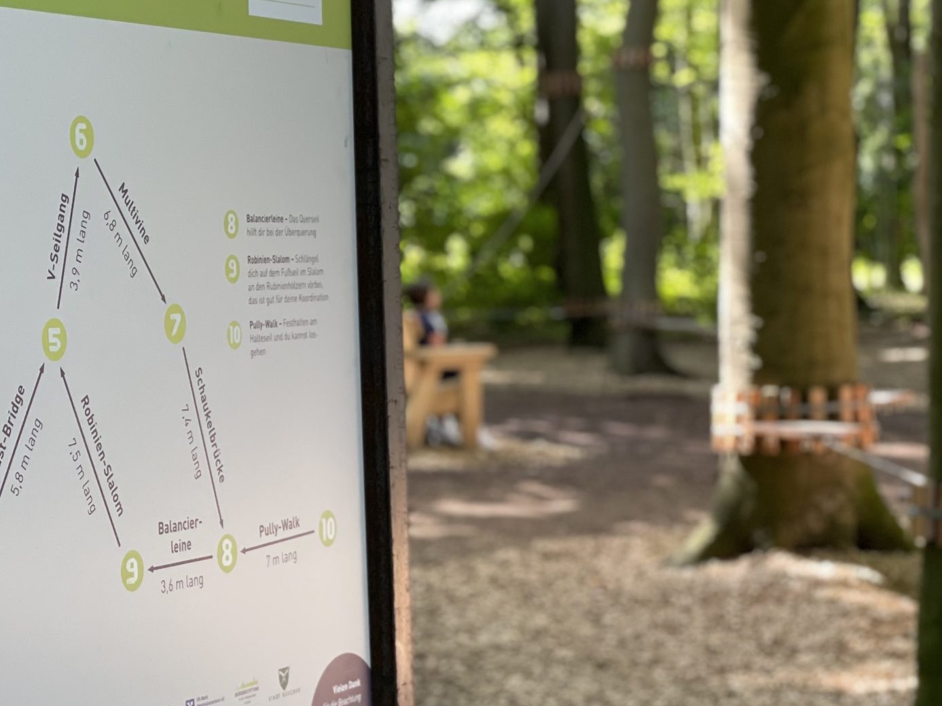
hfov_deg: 20.2
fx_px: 2612
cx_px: 201
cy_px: 386
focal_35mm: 96
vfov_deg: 15.4
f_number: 2
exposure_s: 1/122
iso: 80
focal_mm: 6
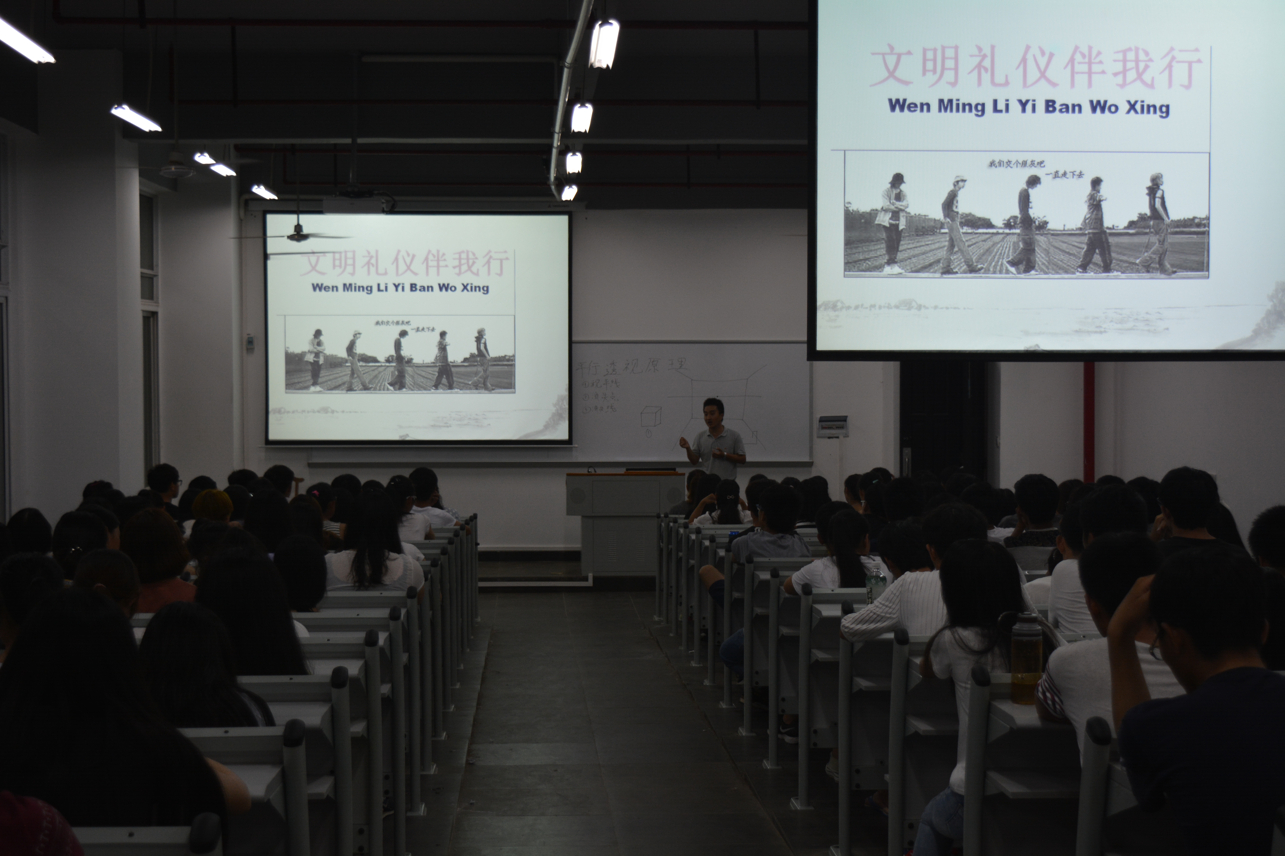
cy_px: 428
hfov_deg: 37.9
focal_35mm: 52
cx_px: 642
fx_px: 1874
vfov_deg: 25.8
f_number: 4.5
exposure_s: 1/80
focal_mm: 35
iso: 320
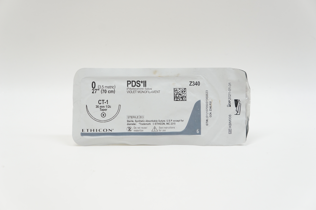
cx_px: 158
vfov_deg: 27.2
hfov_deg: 40.0
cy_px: 105
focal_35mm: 50
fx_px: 434
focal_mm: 33
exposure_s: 1/50
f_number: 6.3
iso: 400
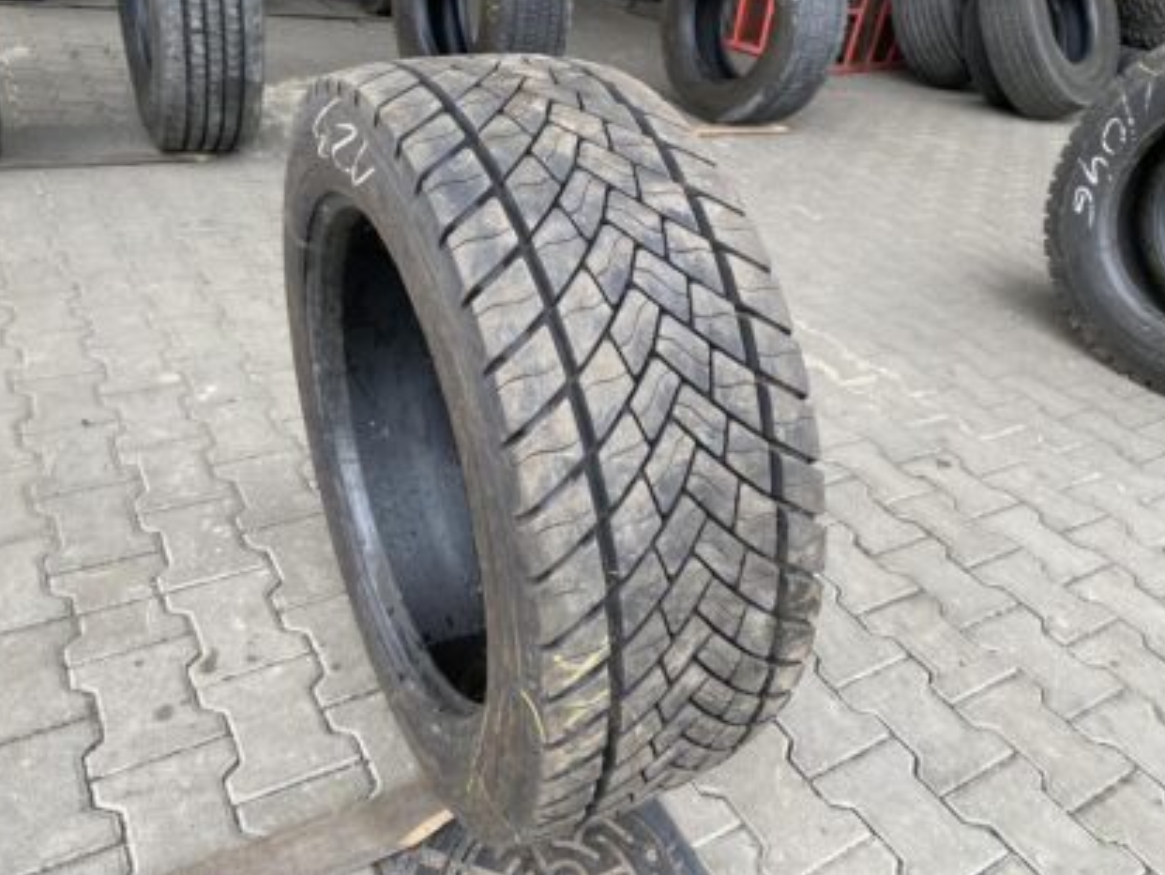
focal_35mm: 27
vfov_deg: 51.4
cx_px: 574
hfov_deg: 65.3
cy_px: 423
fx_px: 909
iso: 50
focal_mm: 4.25
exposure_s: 1/122
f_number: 1.8
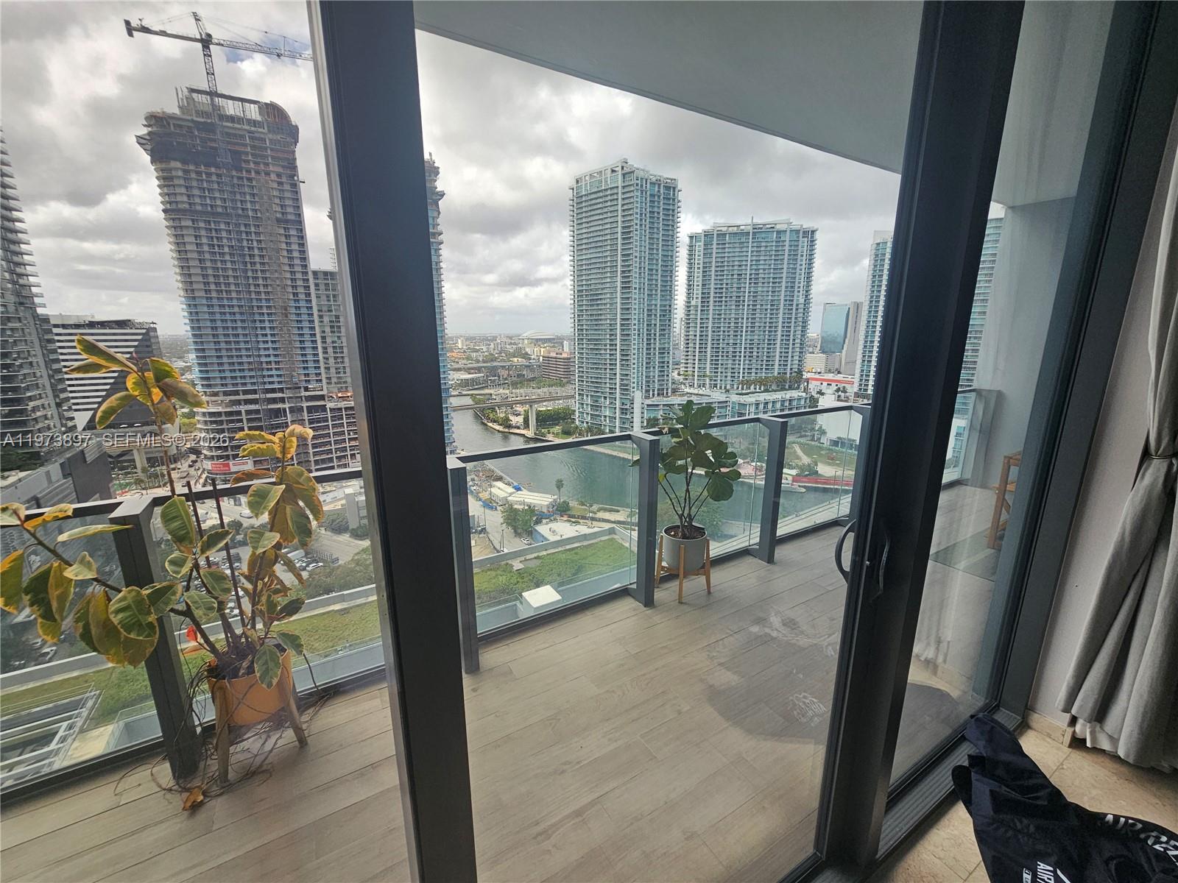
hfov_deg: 106.2
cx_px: 589
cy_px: 442
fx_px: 442
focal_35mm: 13
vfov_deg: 89.9
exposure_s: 1/477
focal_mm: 2.2
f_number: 2.2
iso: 50
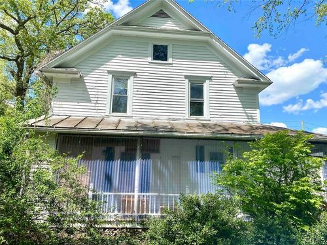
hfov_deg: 67.3
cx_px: 164
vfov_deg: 53.1
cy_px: 122
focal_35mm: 26
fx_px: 246
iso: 32
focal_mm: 4.25
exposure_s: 1/2967
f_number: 1.8
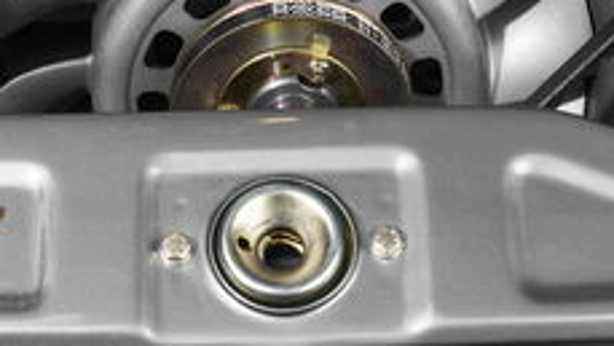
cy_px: -306
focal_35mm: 201
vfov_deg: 5.9
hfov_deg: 10.7
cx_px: 279
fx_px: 3274
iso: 200
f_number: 14
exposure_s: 1/100
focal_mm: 43
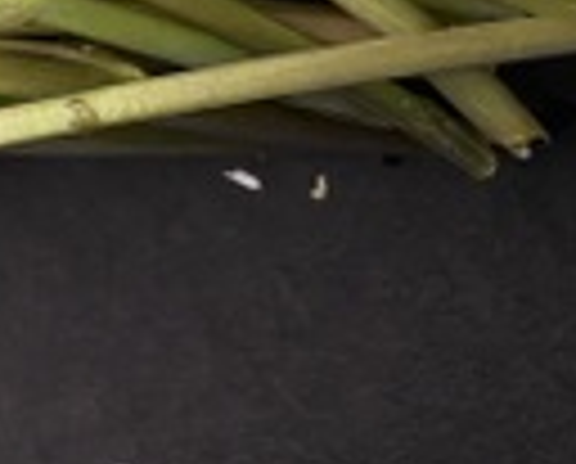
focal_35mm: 95
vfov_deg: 15.3
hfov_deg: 17.6
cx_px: -338
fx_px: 1623
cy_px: -176
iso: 80
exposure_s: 1/50
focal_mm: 4.25
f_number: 1.8
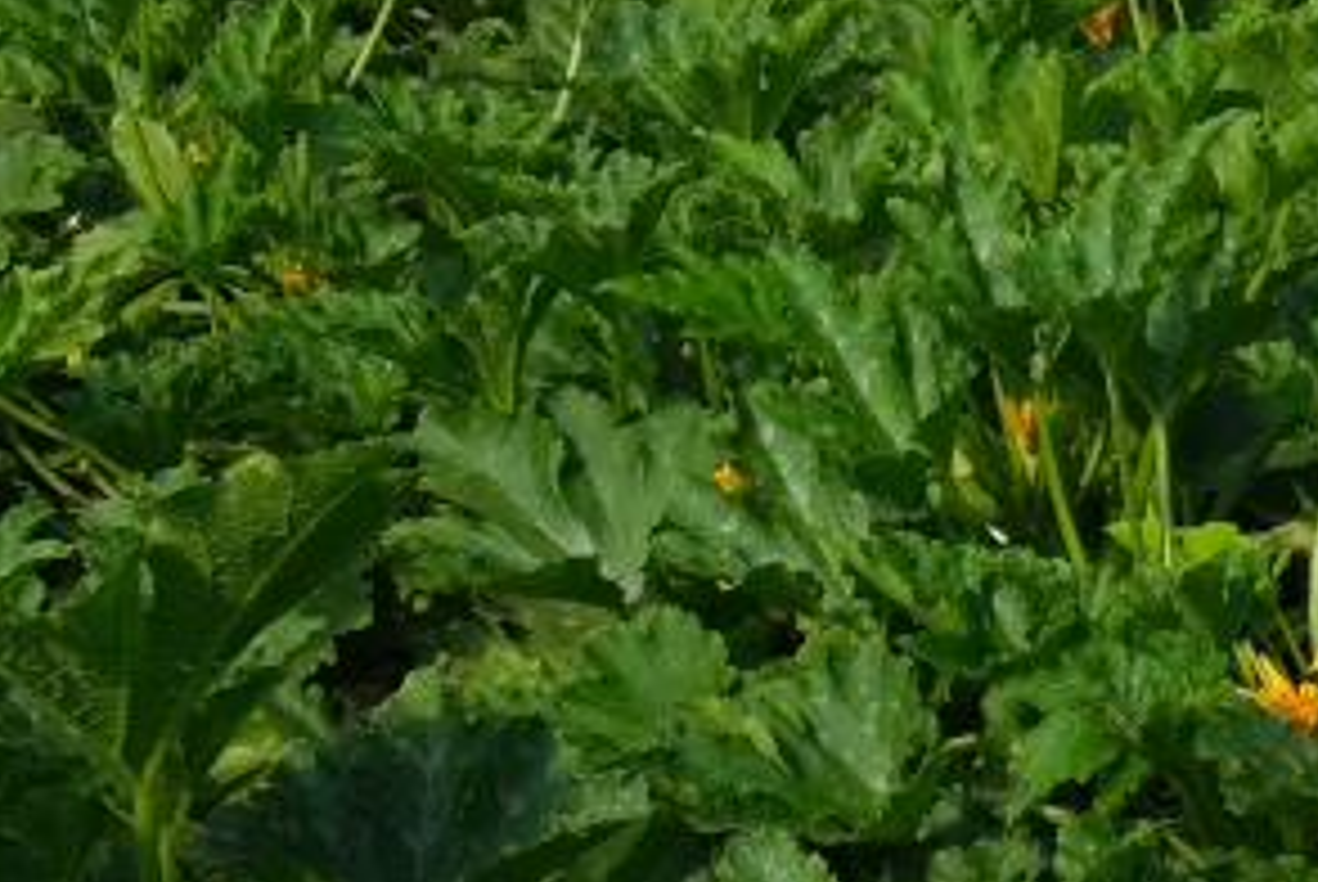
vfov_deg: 14.8
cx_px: 1957
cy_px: 187
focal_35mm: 92
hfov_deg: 19.4
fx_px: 3371
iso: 160
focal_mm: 18
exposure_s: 1/300
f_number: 6.4
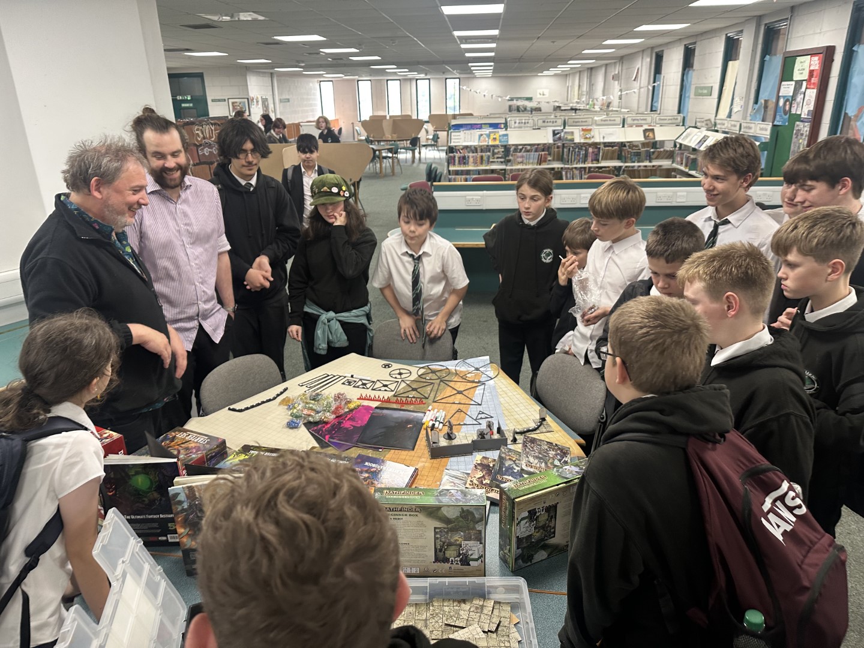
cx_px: 432
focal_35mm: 24
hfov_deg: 71.6
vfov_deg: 56.8
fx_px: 599
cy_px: 324
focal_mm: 6.86
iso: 160
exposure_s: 1/49
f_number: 1.78
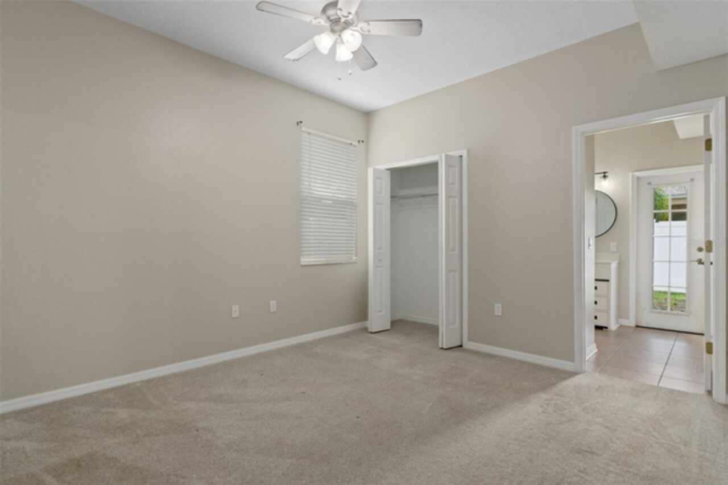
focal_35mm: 18
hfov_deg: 90.0
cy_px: 242
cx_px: 364
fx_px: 364
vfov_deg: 67.3
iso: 320
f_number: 8
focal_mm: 12
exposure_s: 1/4
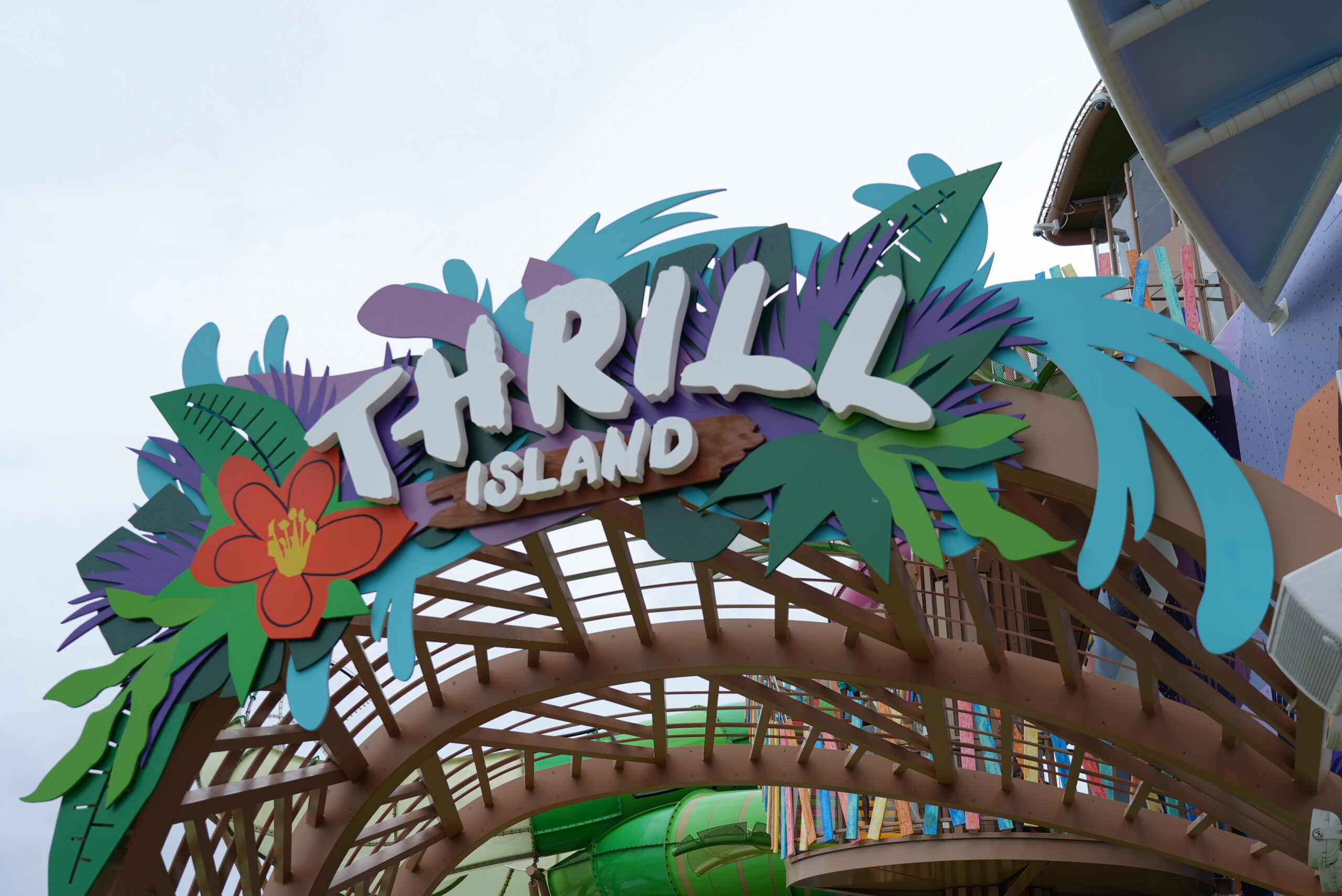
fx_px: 1305
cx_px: 671
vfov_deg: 37.9
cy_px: 448
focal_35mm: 35
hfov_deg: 54.4
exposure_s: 1/200
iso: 80
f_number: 4
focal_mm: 35
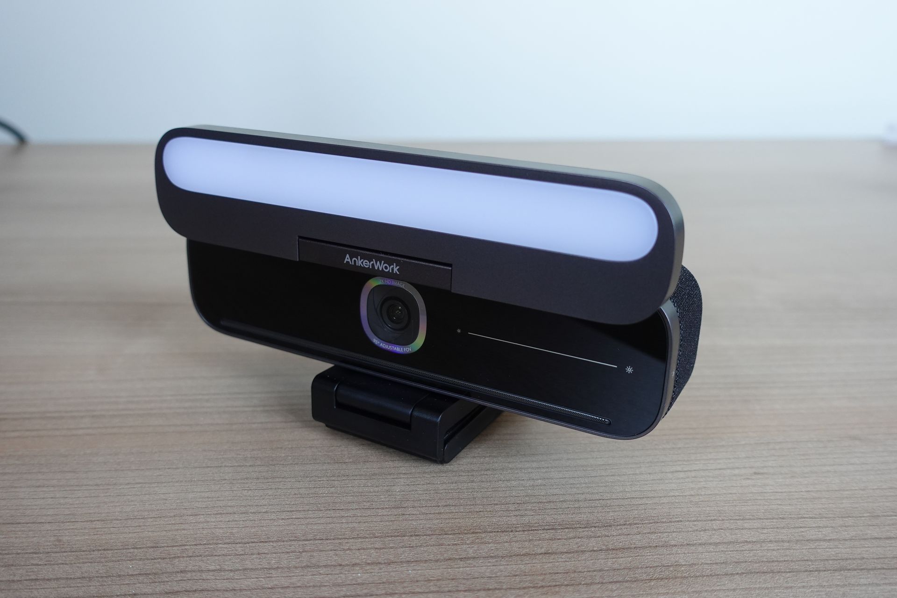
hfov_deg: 55.8
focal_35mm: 34
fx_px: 847
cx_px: 448
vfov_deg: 38.9
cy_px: 299
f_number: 2.8
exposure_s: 1/200
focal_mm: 12.93
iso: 500
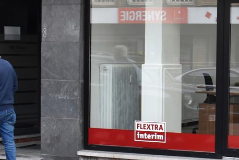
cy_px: 74
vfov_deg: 12.9
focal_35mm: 106
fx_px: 704
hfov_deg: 17.7
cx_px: 332
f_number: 5
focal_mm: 18
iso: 400
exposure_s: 1/250
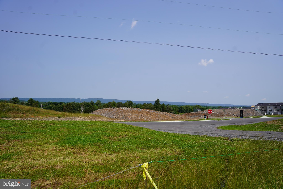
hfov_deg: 73.7
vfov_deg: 53.1
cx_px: 142
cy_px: 94
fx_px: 189
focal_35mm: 24
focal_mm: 24
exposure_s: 1/800
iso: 100
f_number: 5
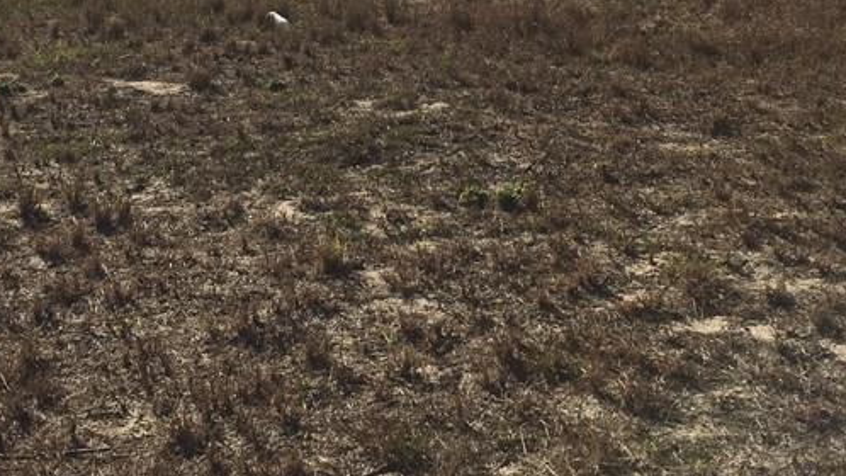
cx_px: 469
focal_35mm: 65
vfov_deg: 17.4
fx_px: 1458
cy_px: -136
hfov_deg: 32.3
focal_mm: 4.15
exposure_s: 1/3077
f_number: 2.2
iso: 25
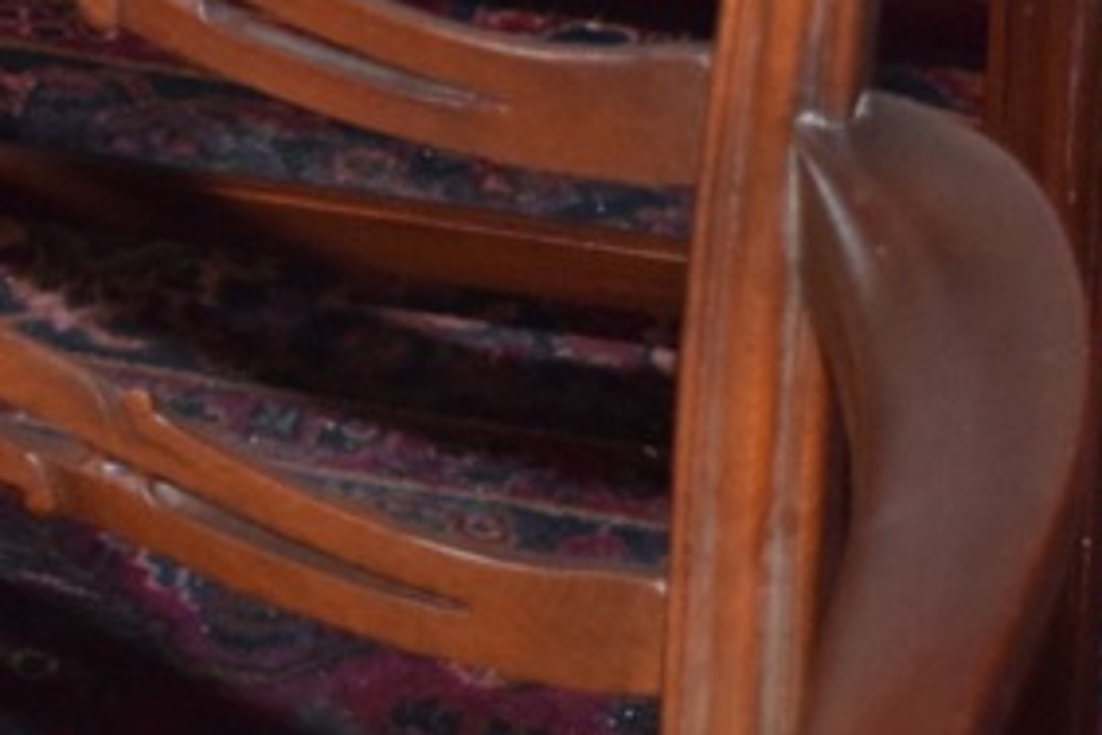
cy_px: -393
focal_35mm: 202
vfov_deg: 6.7
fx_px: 6183
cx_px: -78
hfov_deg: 10.1
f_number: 4.8
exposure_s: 1/60
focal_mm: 38
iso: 3200
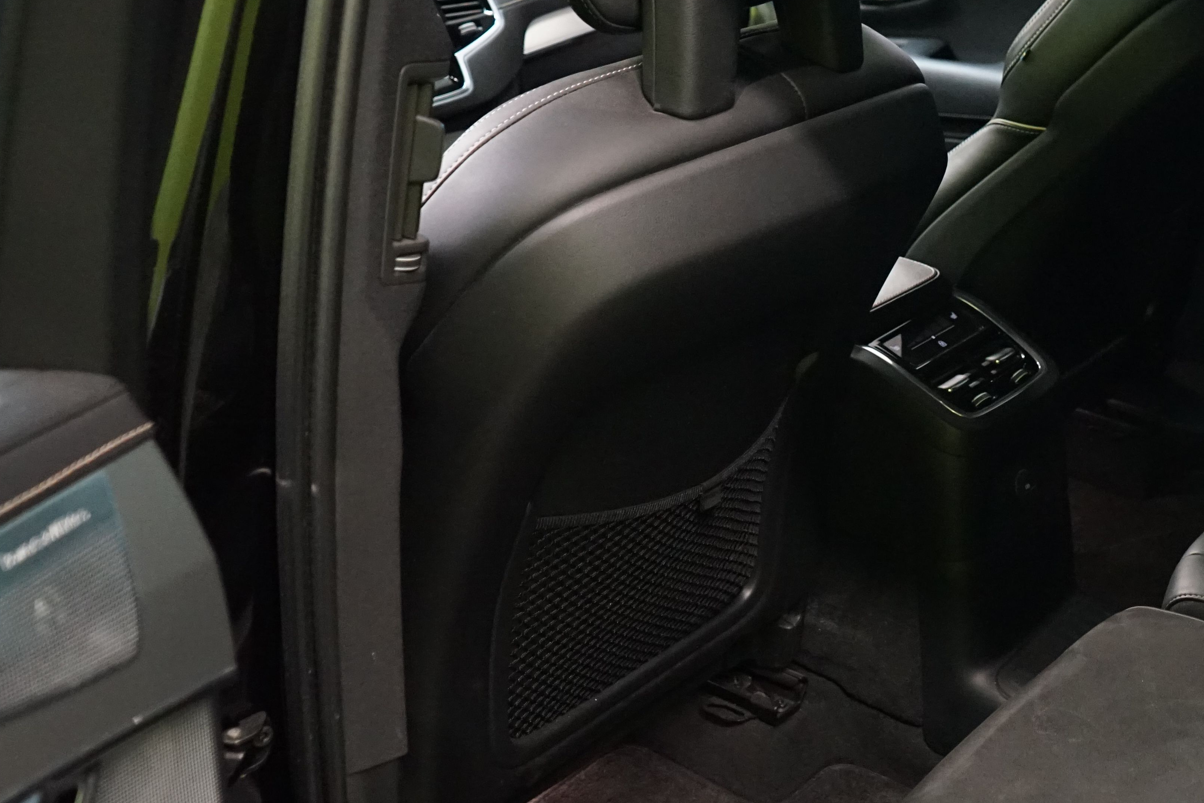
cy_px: 425
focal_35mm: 52
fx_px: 1739
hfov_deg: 36.2
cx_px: 1047
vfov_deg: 26.0
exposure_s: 1/30
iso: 5000
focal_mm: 28
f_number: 4.5
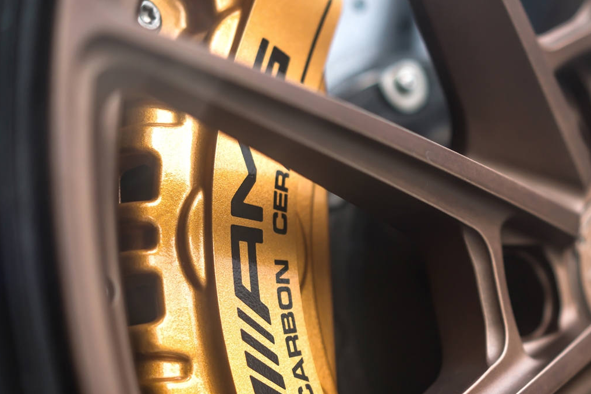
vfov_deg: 13.1
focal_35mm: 104
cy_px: 265
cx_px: 500
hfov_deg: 19.4
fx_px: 1707
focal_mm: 55
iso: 100
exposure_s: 1/400
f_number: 2
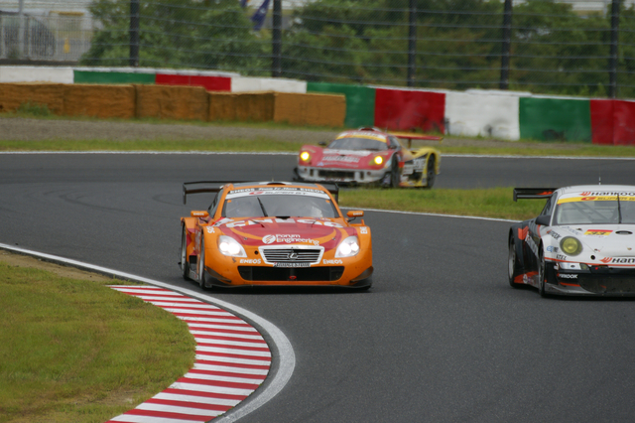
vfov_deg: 2.3
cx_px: 318
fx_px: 10577
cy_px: 212
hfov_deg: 3.4
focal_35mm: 600
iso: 200
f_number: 6.3
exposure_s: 1/1000
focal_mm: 400
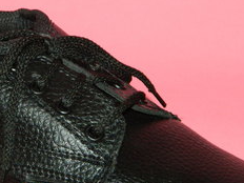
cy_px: 135
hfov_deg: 10.9
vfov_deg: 8.2
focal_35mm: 181
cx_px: 59
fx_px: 1276
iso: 200
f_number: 4.2
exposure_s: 1/50
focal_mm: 15.1
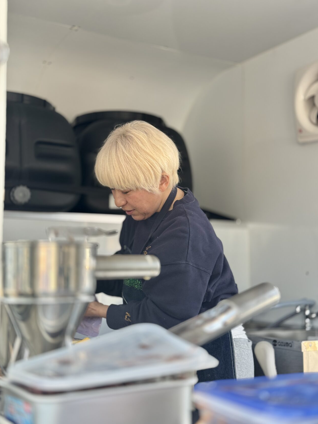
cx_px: 156
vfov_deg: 38.9
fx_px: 600
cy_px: 209
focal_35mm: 49
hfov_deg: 29.7
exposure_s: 1/267
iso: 64
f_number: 1.78
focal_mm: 6.76
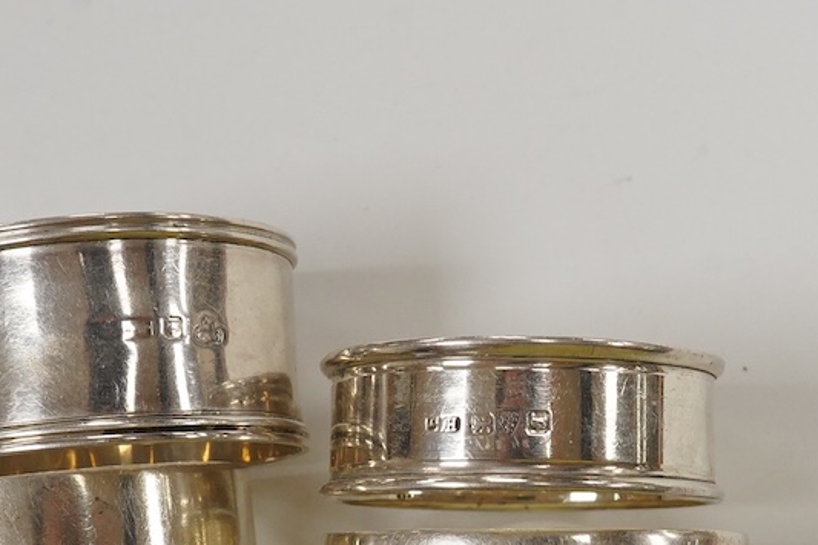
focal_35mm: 95
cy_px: 467
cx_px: 452
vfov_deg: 14.3
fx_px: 2158
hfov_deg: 21.5
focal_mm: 30
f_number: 16
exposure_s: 1/160
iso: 2500
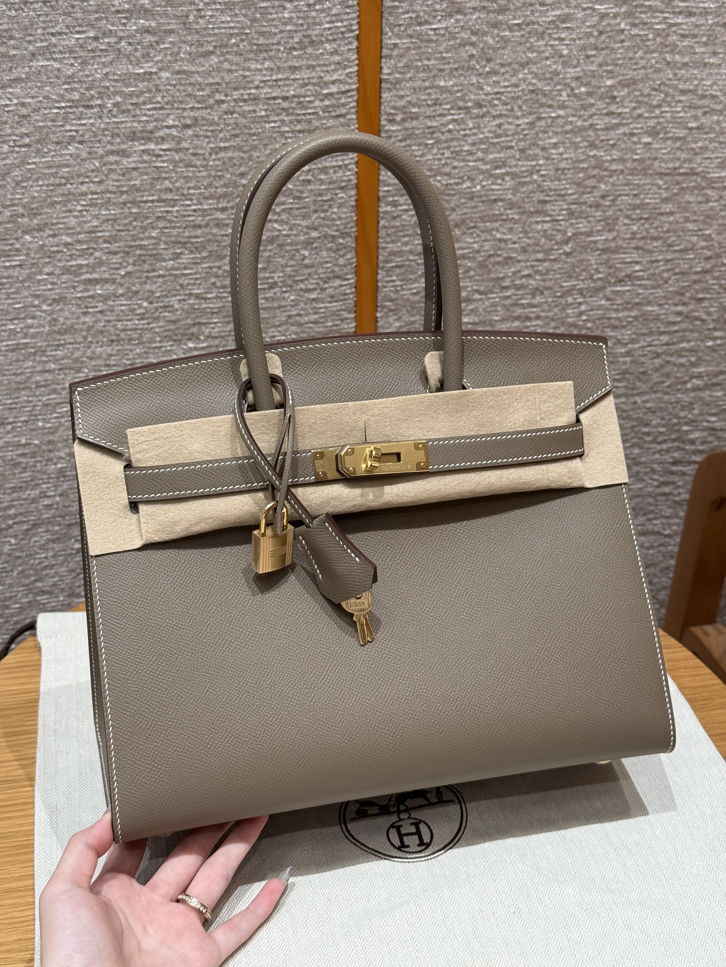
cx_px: 363
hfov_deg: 30.3
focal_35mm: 48
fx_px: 1342
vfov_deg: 39.7
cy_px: 484
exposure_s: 1/100
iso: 100
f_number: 1.78
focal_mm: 6.76
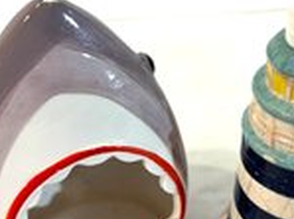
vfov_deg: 24.3
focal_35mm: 60
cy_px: 119
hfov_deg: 32.0
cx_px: 194
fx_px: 508
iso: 32
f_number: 1.6
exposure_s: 1/135
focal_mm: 5.96
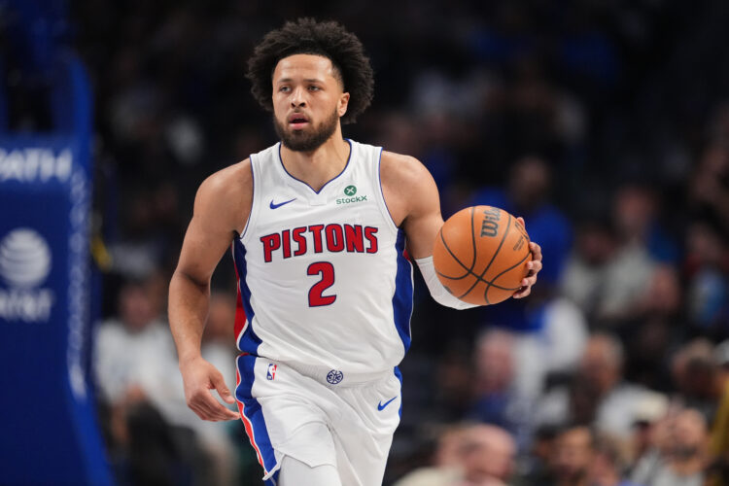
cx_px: 364
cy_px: 243
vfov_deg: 3.4
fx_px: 8099
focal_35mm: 400
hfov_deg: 5.2
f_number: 2.8
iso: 4000
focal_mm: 400
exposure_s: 1/2000
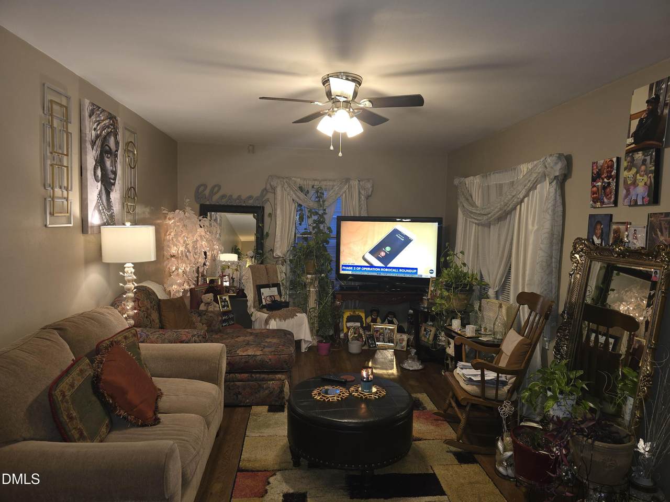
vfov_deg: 58.9
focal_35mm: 23
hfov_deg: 73.9
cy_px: 251
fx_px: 445
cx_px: 335
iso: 100
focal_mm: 6.3
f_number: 1.7
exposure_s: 1/30
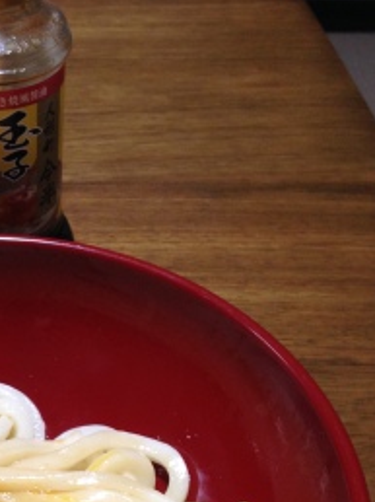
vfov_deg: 29.8
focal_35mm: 64
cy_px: 374
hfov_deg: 22.2
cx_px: 15
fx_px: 926
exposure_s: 1/20
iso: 125
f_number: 2.4
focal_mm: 4.12
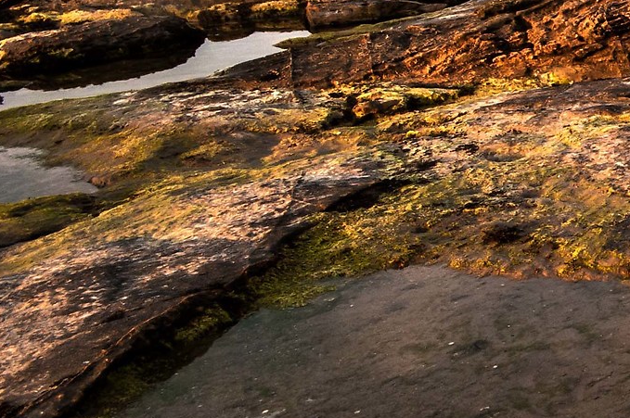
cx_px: 1108
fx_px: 926
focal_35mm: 53
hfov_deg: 22.8
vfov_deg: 25.1
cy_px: 94
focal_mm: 10
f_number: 11
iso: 400
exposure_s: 1/60
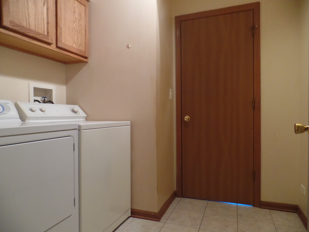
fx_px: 205
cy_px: 116
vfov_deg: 58.9
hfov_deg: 73.9
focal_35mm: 23
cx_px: 154
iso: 400
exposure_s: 1/20
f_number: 2.8
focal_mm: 4.1
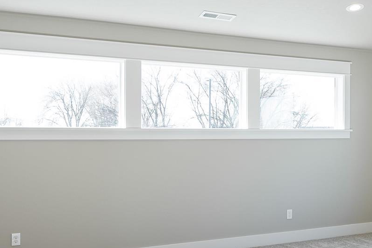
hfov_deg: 34.7
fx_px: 558
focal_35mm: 54
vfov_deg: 24.9
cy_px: 172
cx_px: 336
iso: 100
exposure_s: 1/60
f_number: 5
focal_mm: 14
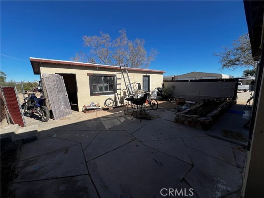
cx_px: 132
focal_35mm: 13
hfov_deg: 106.2
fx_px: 99
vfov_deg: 89.9
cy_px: 99
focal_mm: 1.57
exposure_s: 1/2370
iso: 32
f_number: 1.8
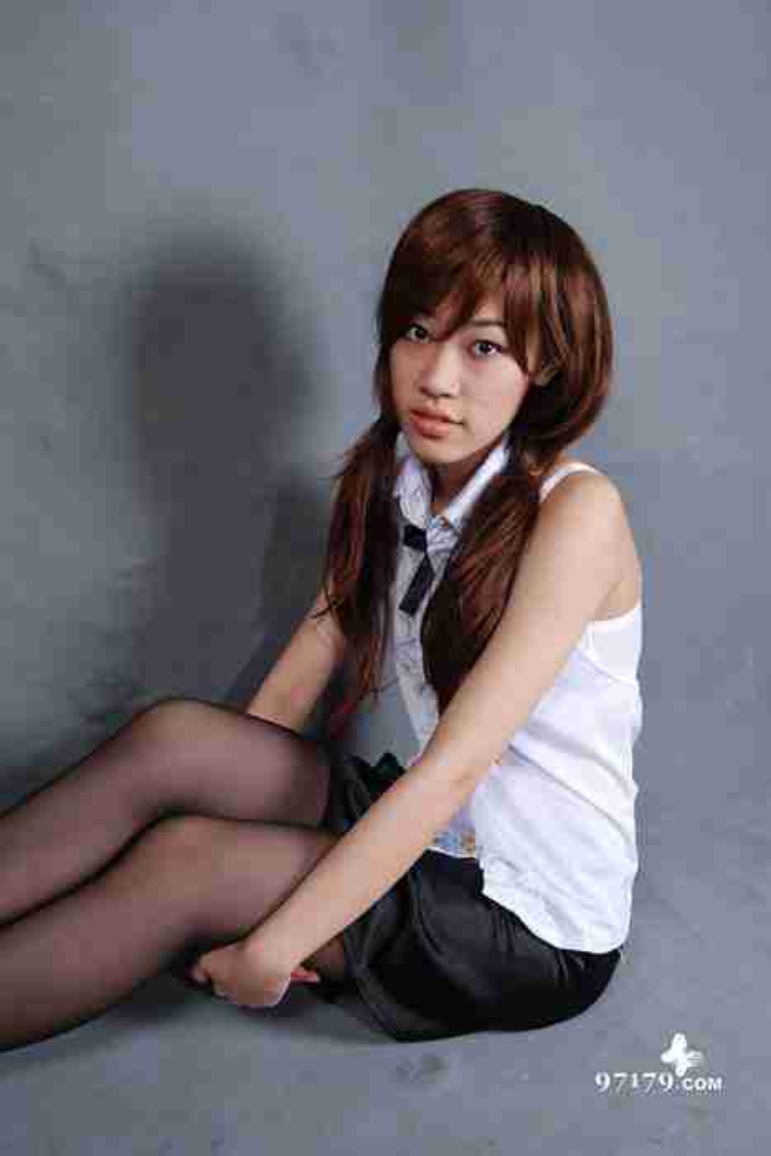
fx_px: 1108
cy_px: 578
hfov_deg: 38.4
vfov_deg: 55.1
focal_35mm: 34
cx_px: 386
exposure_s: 1/125
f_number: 7.1
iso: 125
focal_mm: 23
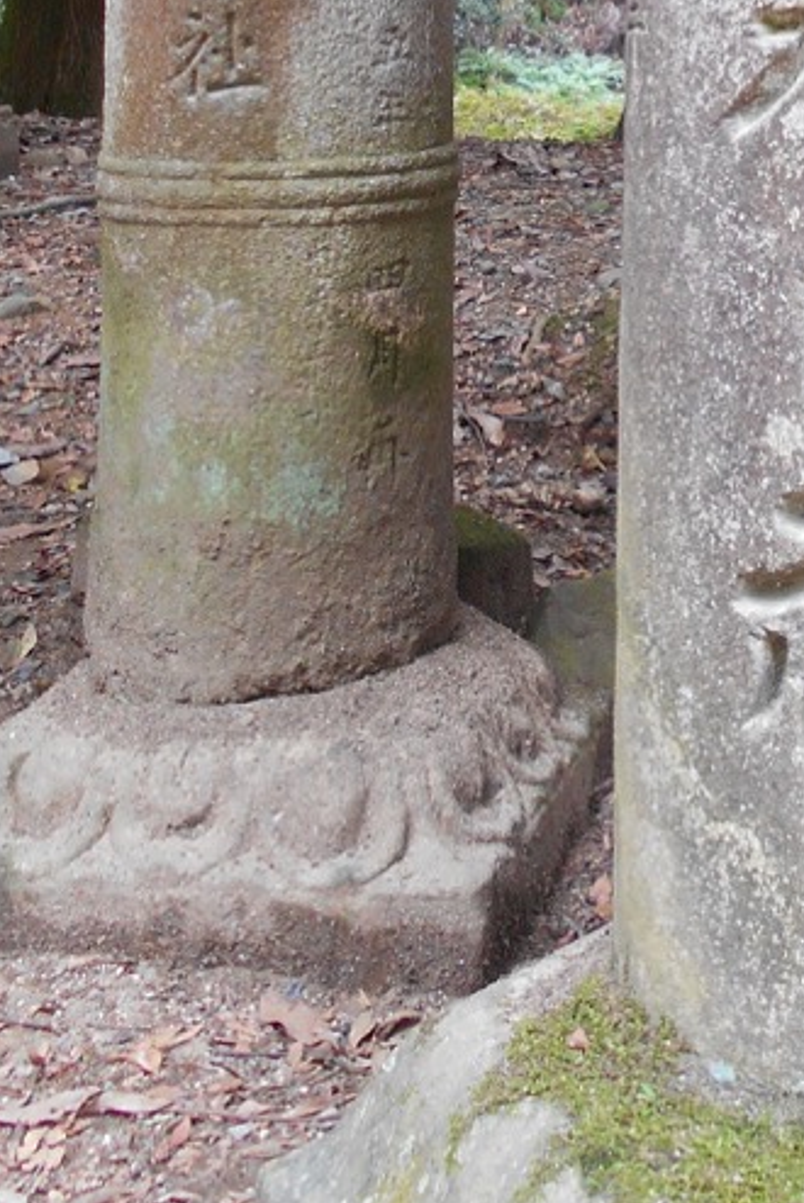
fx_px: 2342
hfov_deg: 18.8
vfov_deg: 26.2
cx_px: 855
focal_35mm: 70
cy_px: -170
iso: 140
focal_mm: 4.6
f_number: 3.2
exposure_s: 1/30
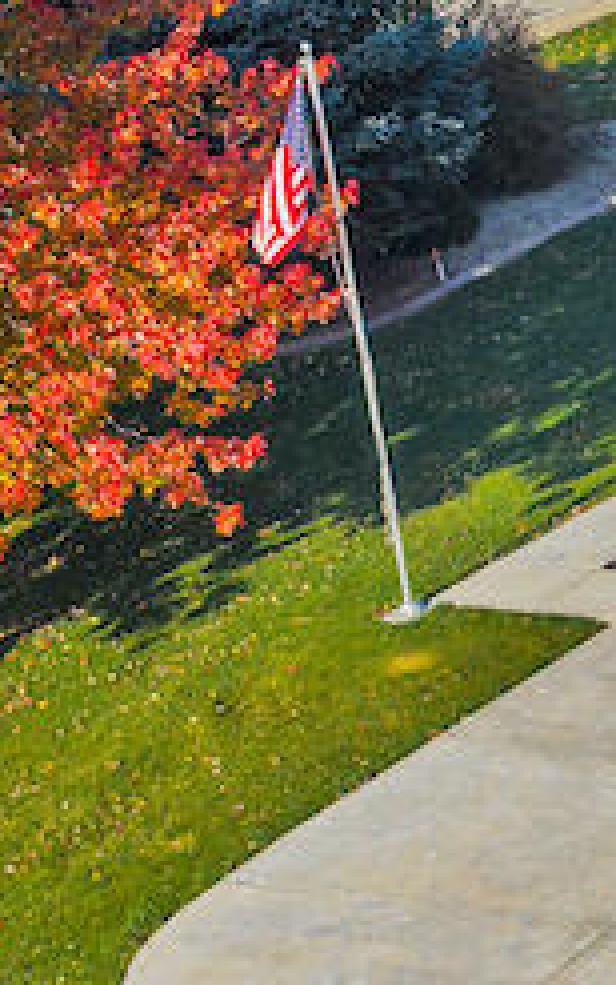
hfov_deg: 7.7
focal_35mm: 139
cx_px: 2100
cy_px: 408
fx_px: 3729
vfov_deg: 15.0
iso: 200
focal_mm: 14.45
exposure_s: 1/2500
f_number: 2.8
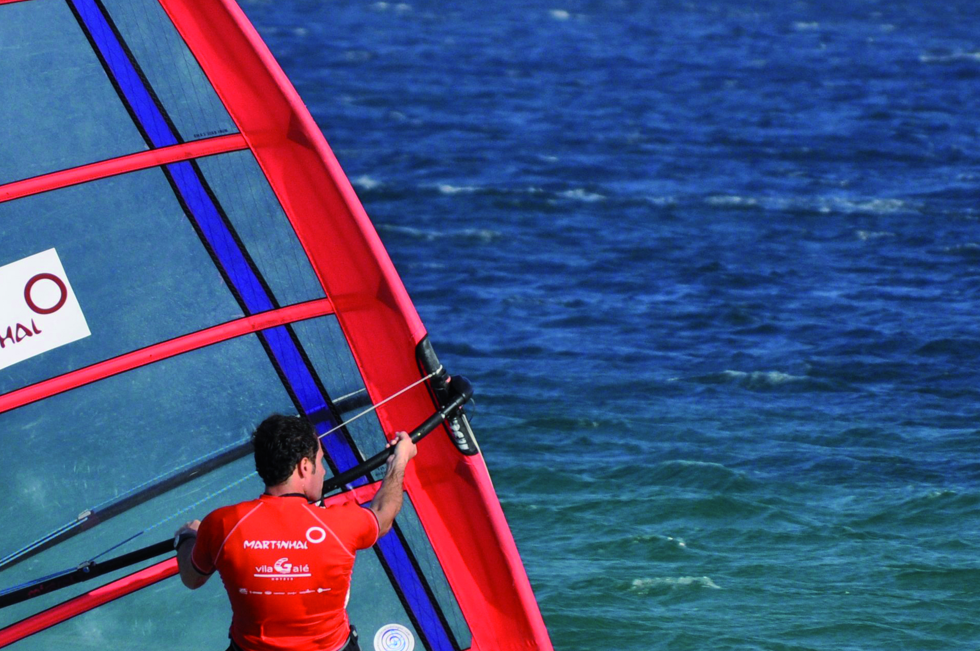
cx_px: 432
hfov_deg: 3.1
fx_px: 18380
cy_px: 226
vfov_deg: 2.0
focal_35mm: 676
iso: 400
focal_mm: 200
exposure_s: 1/1600
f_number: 6.3
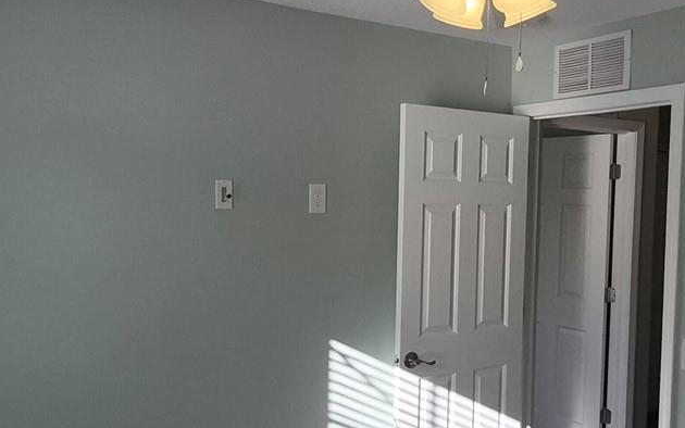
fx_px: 654
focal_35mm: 35
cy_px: 247
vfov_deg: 36.2
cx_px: 339
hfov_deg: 55.3
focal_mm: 1.74
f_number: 2.2
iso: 40
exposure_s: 1/826
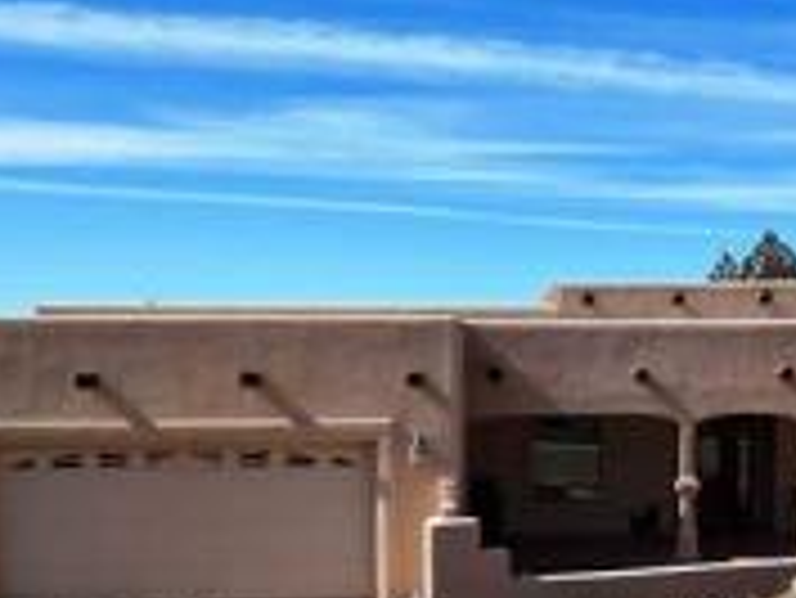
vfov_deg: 26.8
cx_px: 589
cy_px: 436
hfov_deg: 34.8
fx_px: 1243
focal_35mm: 54
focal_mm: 6.9
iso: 20
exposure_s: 1/1045
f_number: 1.68
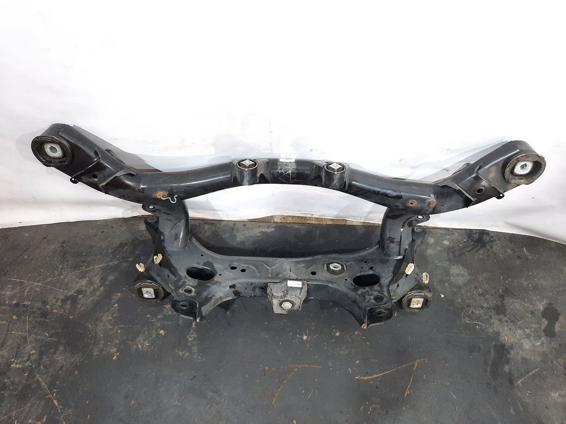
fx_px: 409
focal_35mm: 25
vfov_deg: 54.9
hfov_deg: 69.4
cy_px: 212
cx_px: 283
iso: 400
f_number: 2
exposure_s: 1/50
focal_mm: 4.6
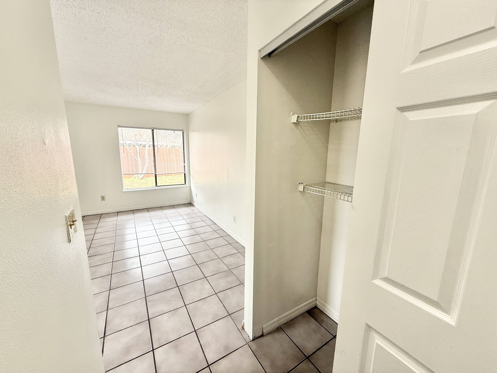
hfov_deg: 102.1
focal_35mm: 14
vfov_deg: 85.7
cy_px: 186
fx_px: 201
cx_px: 248
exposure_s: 1/99
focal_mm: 2.22
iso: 100
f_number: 2.2
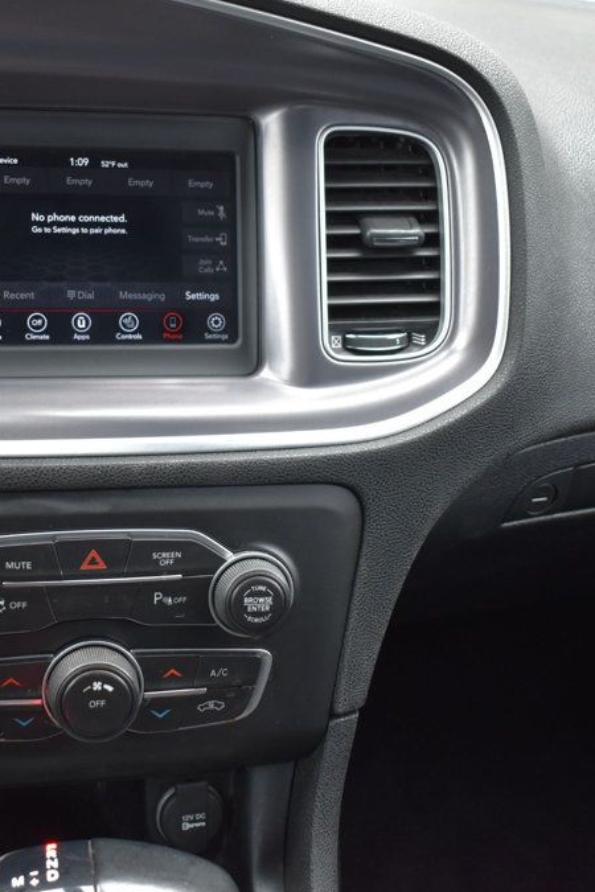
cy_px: 449
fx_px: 1184
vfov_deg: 41.3
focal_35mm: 48
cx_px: 218
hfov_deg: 28.1
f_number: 4
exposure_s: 1/60
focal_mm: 21
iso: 720
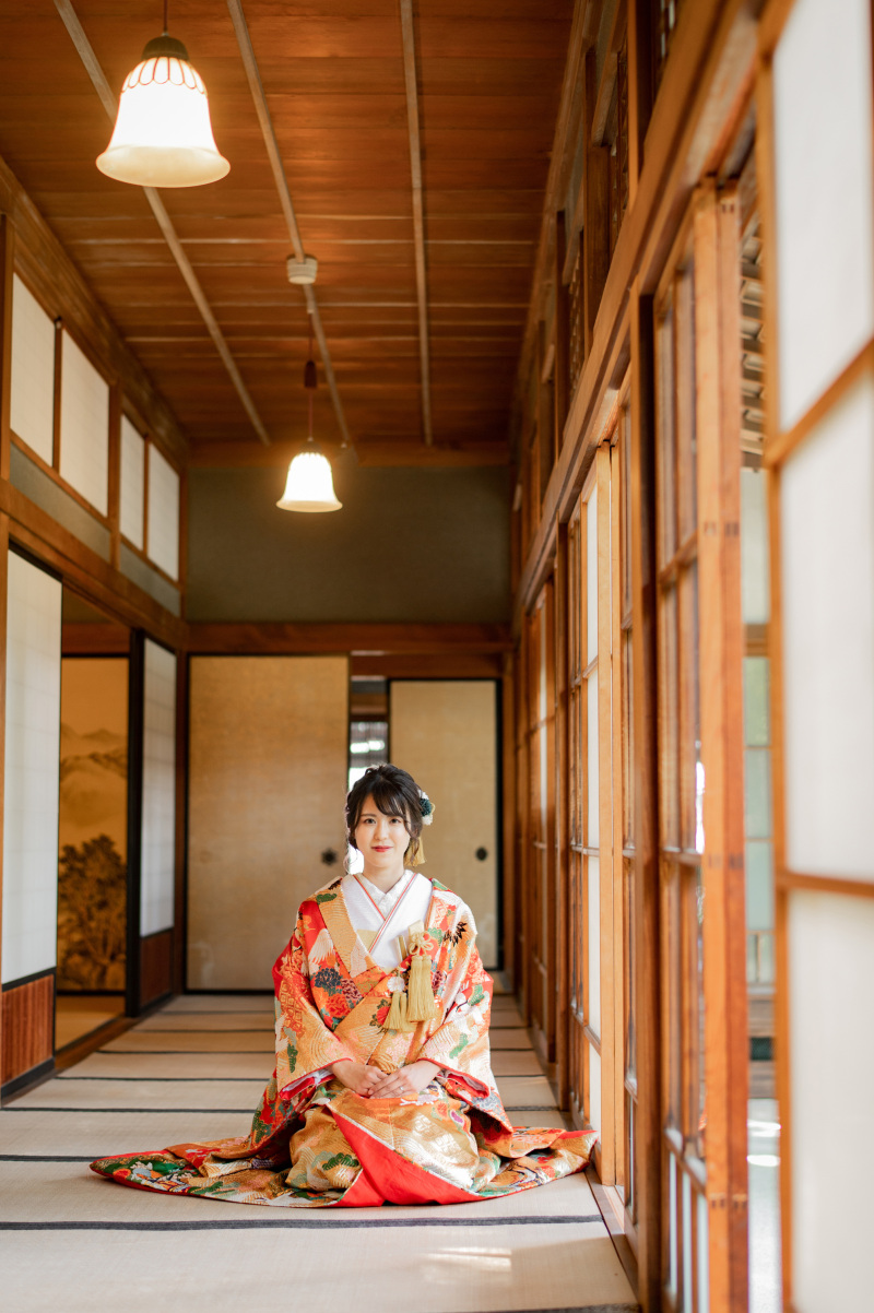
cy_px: 656
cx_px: 437
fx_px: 2114
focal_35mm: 58
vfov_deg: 34.5
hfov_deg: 23.4
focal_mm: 58
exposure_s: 1/160
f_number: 2.2
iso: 640
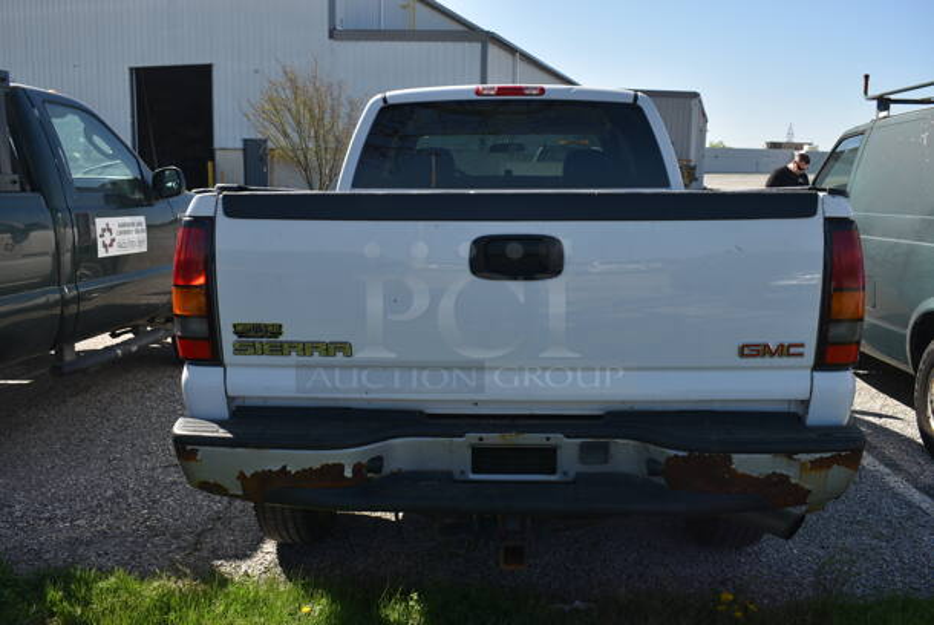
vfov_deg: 41.8
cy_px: 312
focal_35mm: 32
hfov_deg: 59.4
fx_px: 818
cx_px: 467
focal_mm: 21
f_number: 8
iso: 200
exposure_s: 1/500
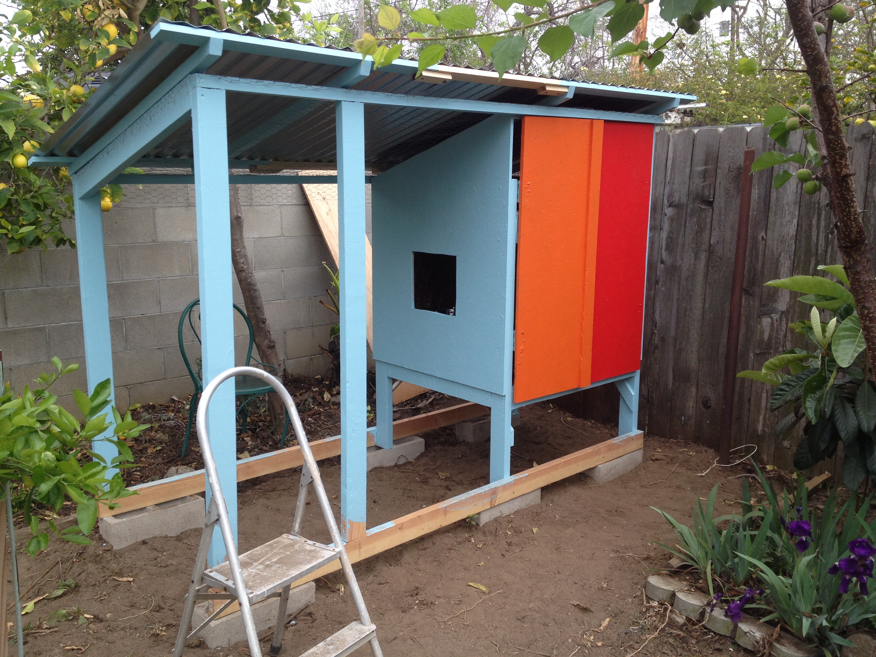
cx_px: 438
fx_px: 886
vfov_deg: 40.7
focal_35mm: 35
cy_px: 328
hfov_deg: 52.6
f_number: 2.4
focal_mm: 4.28
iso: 50
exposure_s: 1/120
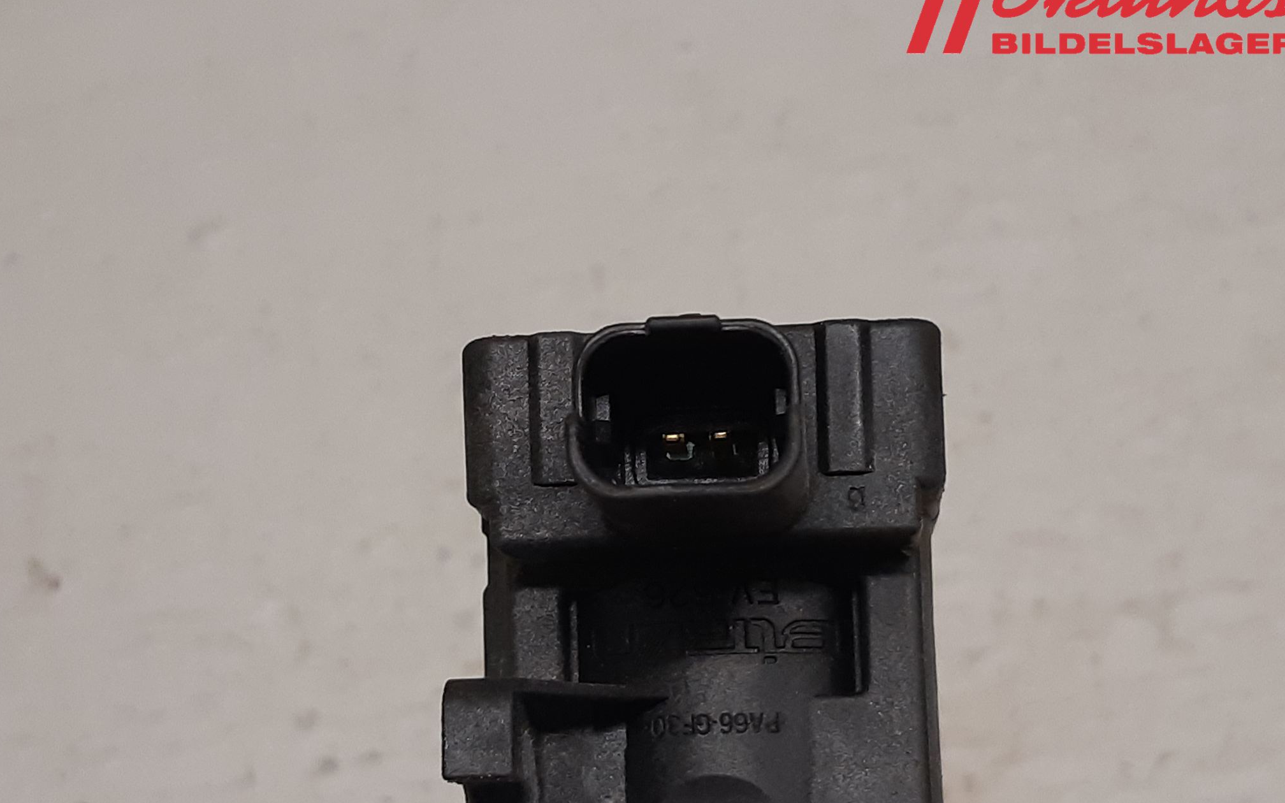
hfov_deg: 66.5
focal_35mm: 28
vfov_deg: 44.5
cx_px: 645
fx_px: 981
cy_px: 435
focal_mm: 3.93
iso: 125
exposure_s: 1/50
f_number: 1.7
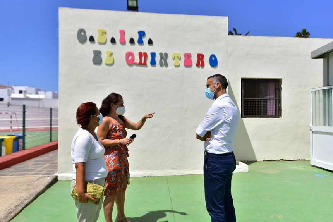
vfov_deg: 53.1
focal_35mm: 24
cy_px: 111
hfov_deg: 73.8
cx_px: 166
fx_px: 222
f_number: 2.8
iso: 100
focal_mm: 24
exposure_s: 1/4000
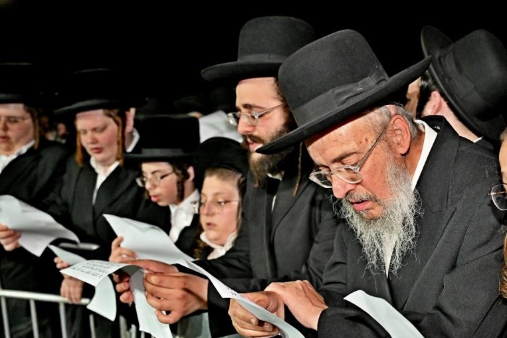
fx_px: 718
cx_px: 337
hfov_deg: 38.4
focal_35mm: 51
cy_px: 196
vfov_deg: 26.5
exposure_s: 1/160
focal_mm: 38
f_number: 4
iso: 1600
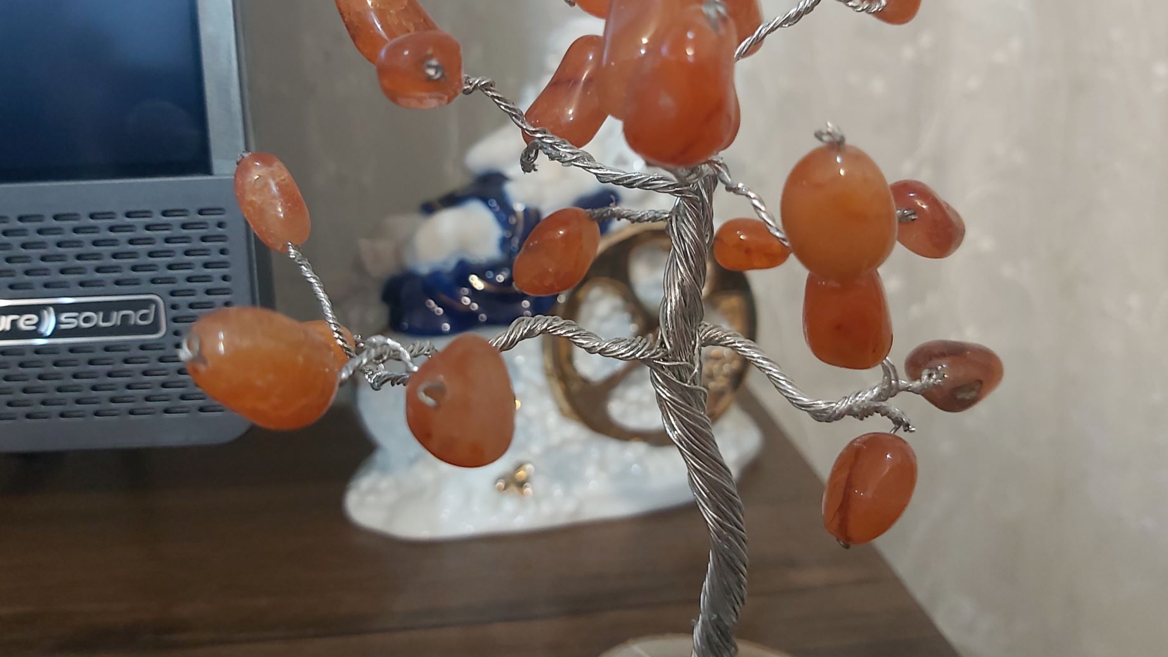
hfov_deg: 66.1
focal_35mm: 29
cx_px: 579
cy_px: 241
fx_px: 898
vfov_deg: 39.9
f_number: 1.7
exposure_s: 1/25
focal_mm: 3.92
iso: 640
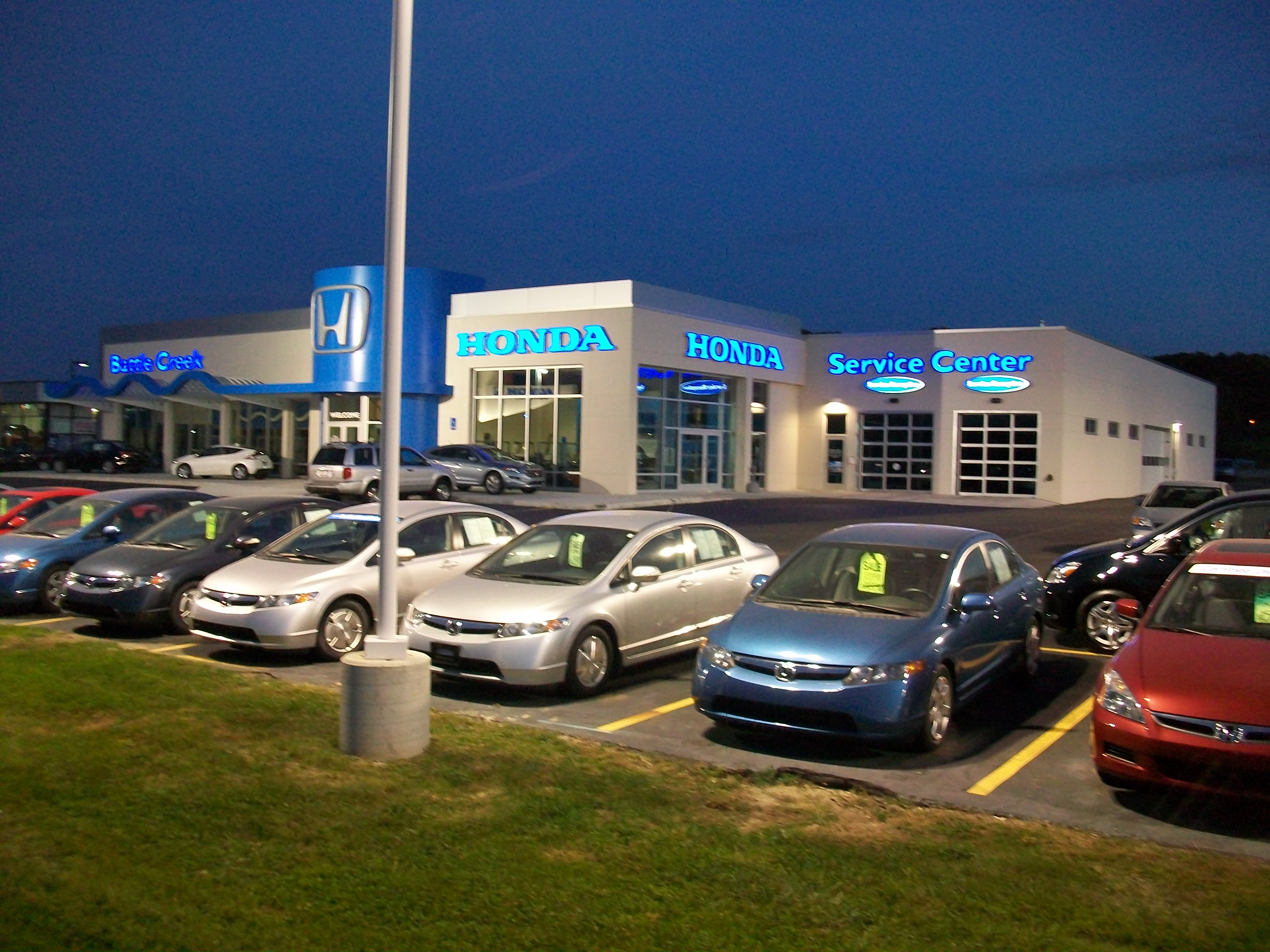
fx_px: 1174
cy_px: 476
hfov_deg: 56.8
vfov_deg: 44.2
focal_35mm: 32
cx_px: 635
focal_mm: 5.7
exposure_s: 1/15
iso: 160
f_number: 2.8
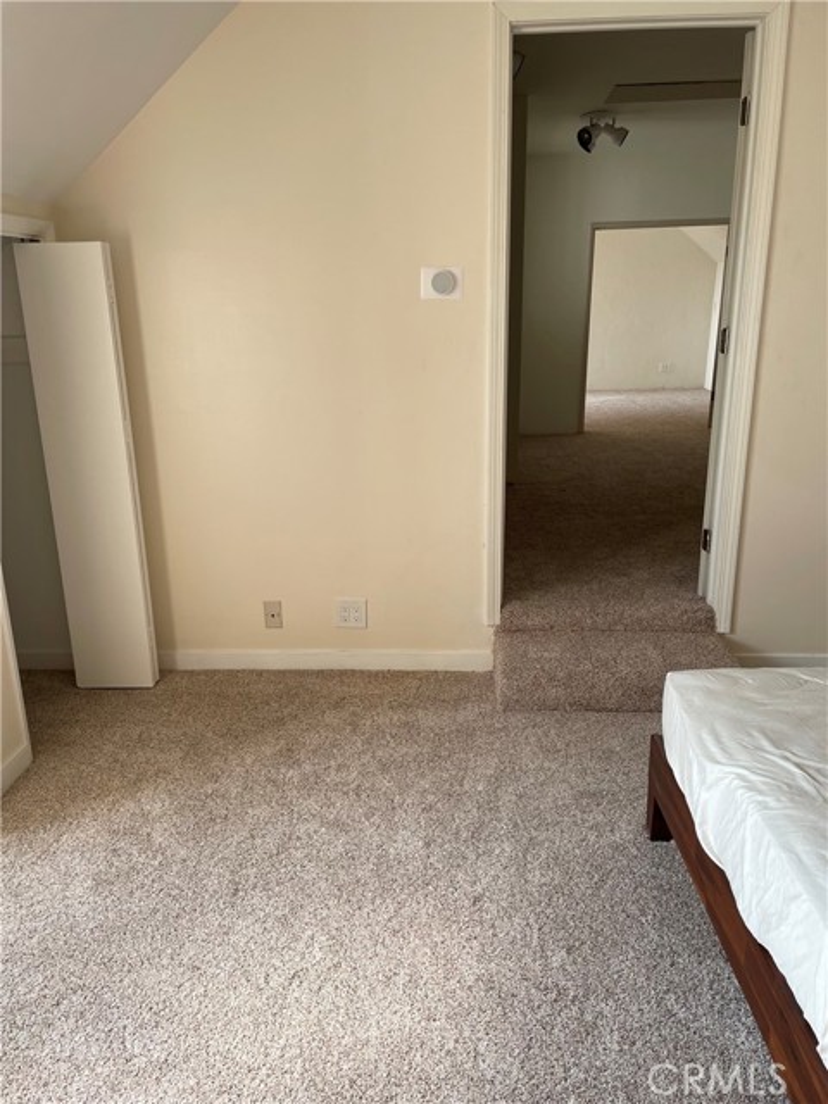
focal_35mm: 26
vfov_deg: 67.3
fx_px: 829
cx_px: 414
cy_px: 552
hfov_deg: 53.1
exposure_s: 1/121
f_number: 1.6
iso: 50
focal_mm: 4.2
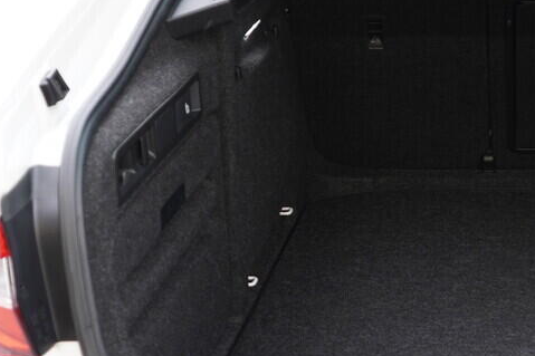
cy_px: 100
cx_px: 556
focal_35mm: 77
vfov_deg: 17.6
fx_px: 1144
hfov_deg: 24.9
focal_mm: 24
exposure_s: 1/40
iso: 250
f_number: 2.8
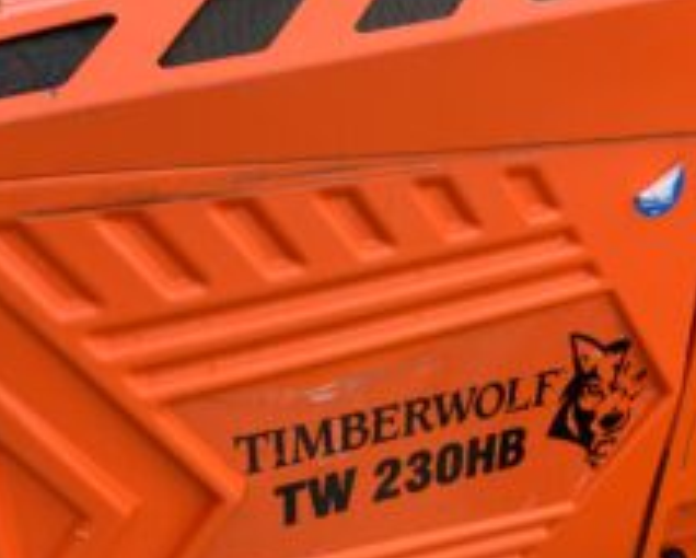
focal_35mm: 48
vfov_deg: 31.2
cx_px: 397
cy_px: 384
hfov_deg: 38.7
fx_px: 990
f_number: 1.8
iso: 32
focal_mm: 3
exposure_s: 1/122
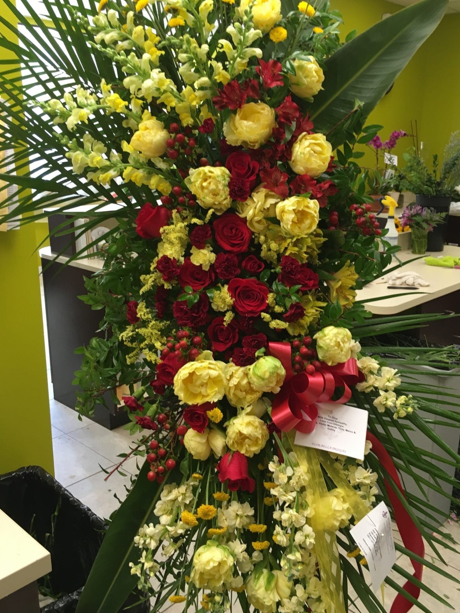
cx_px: 255
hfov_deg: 42.9
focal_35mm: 33
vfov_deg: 55.4
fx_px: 585
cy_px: 304
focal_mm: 4.15
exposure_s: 1/30
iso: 64
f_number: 2.2
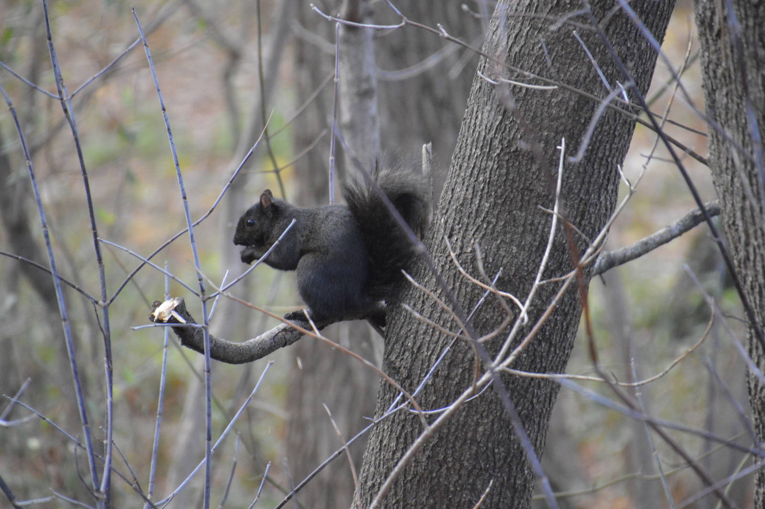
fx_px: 9554
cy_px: 254
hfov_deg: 4.6
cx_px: 382
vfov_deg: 3.0
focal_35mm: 450
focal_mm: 300
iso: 3200
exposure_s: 1/160
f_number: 6.3
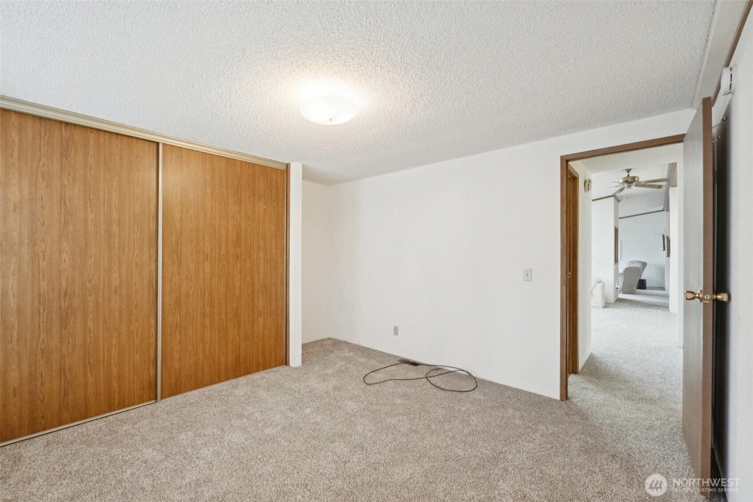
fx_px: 314
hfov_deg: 100.4
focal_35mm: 15
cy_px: 251
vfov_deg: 77.3
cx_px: 376
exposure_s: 1/30
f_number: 9
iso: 4000
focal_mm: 10
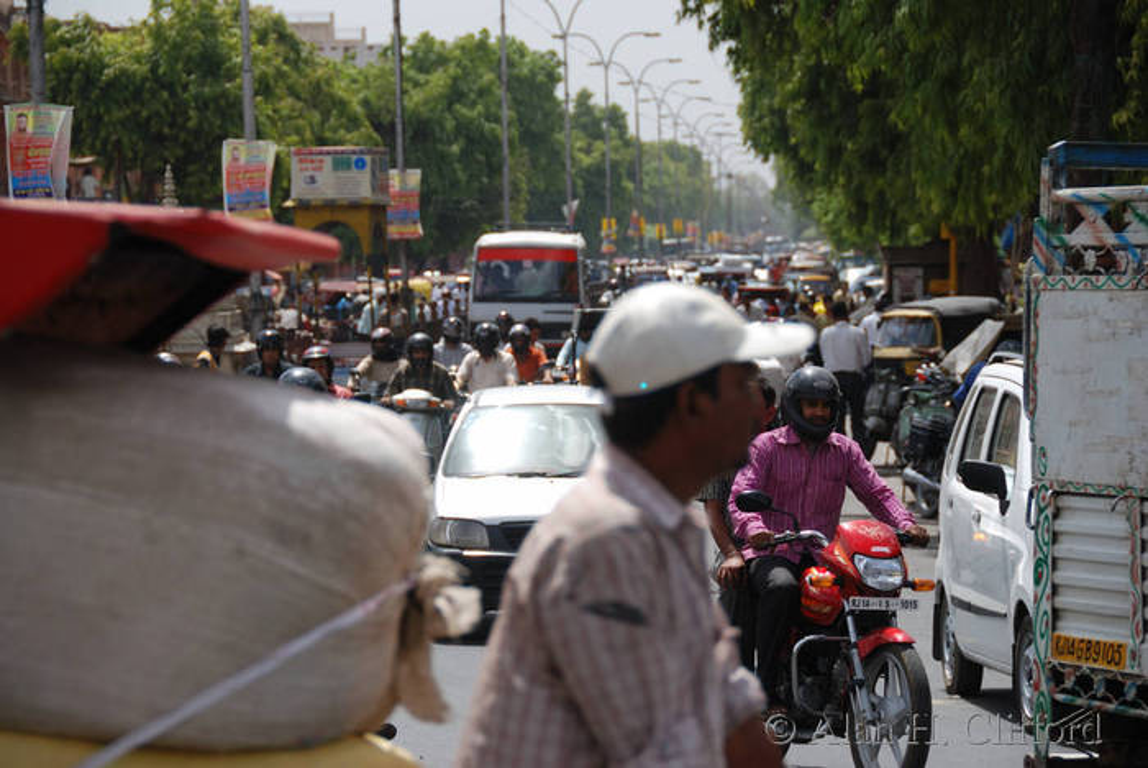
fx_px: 4548
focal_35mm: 142
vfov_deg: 9.6
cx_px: 574
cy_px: 384
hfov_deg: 14.4
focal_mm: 95
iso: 100
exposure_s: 1/500
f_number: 5.3
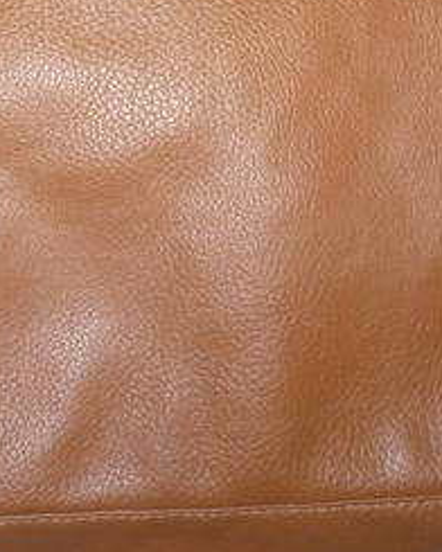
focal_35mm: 79
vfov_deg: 22.8
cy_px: -43
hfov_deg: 19.4
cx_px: 232
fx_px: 1292
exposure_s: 1/30
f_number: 2.8
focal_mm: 5.5
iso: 100
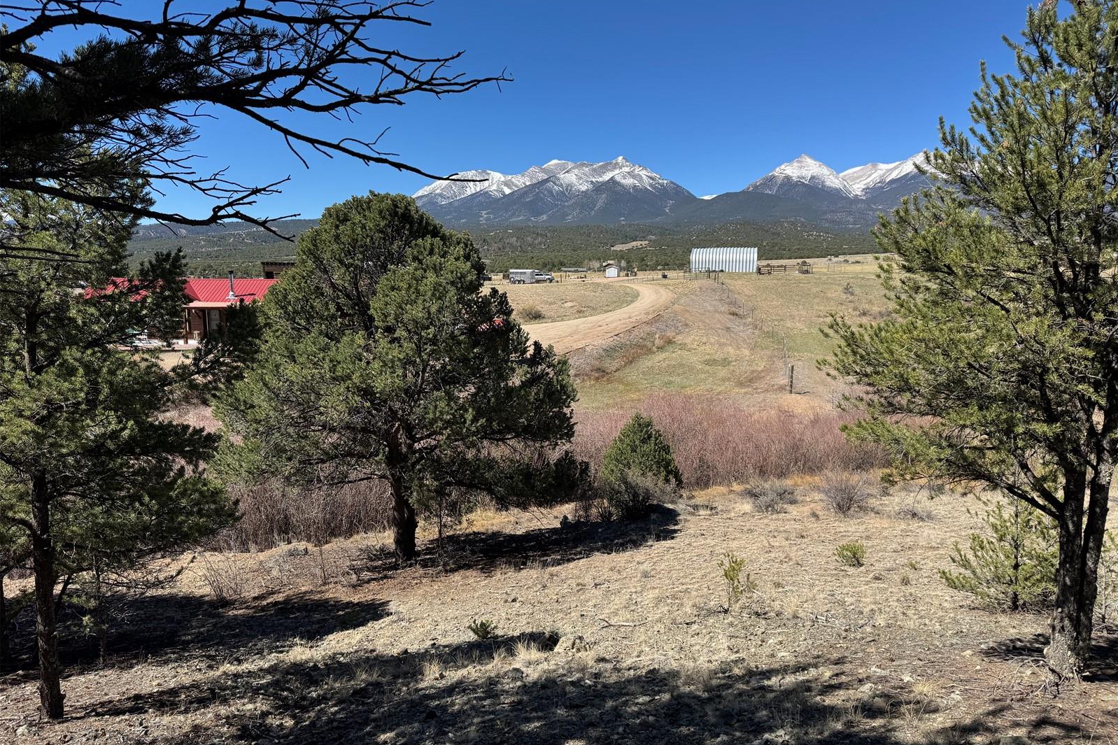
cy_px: 389
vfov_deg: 51.3
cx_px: 559
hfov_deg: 71.5
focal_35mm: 25
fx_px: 776
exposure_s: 1/4049
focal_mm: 6.76
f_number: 1.78
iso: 80
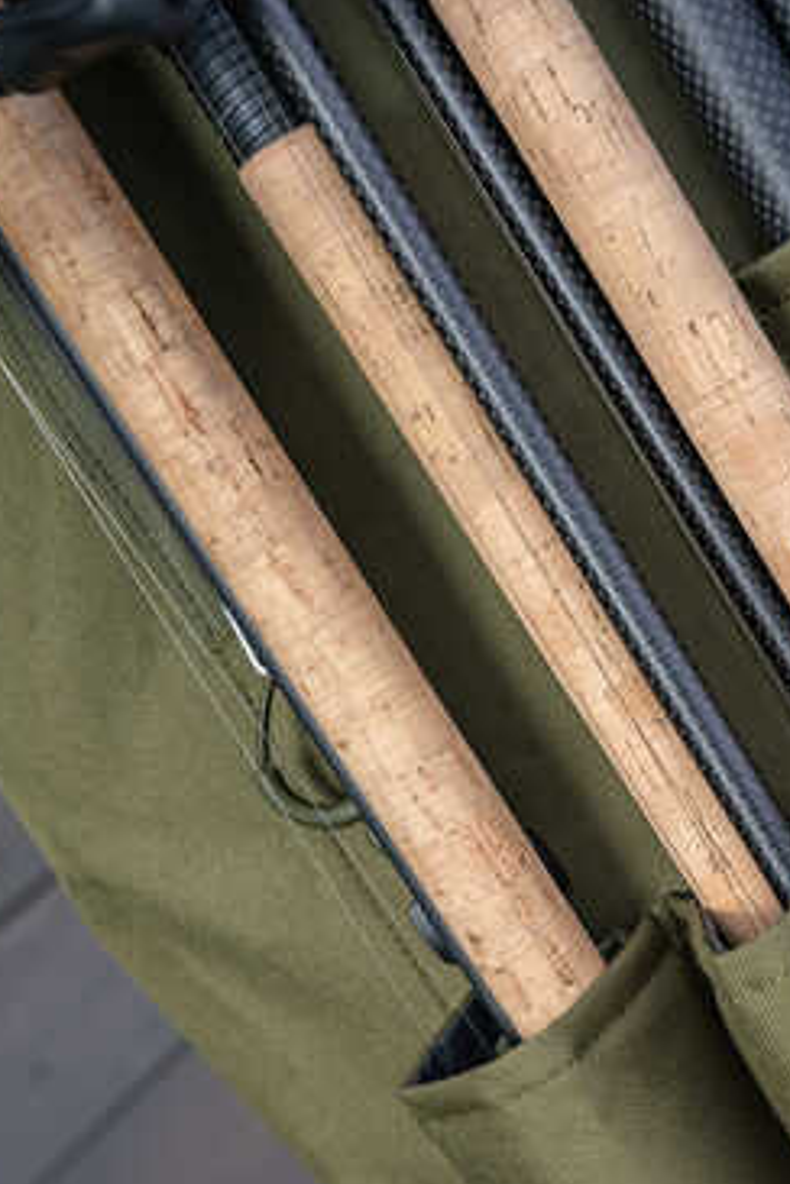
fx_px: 1942
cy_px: 861
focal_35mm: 59
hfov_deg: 22.7
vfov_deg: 33.4
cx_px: 625
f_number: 6.3
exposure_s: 1/100
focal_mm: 36
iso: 250
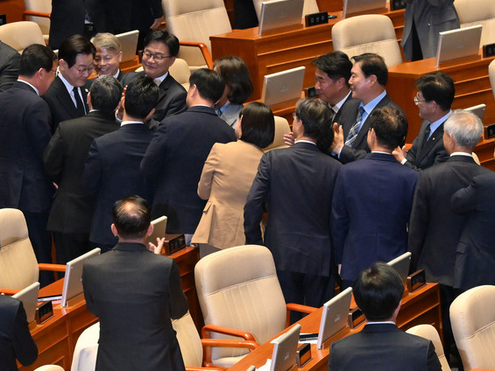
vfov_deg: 5.4
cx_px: 291
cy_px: 196
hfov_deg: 7.2
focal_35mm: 274
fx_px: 3919
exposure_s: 1/250
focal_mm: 115
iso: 3200
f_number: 6.3
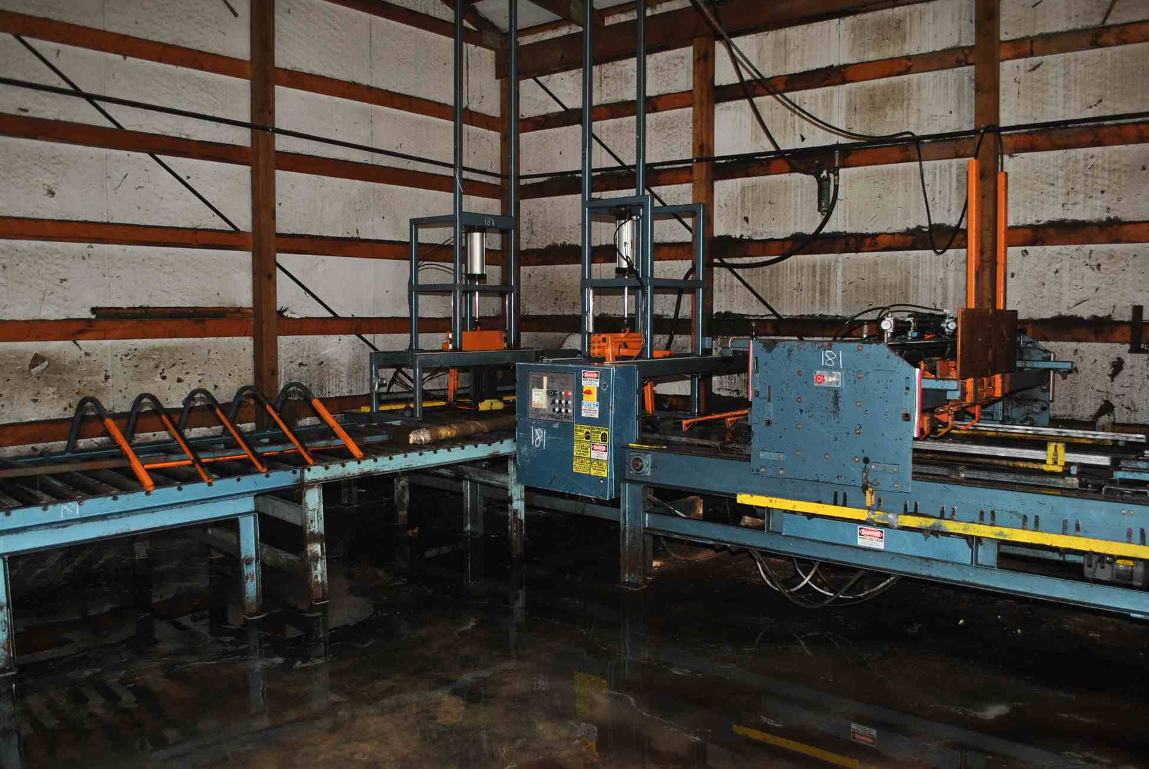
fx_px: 959
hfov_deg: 61.9
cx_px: 574
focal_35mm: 30
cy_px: 384
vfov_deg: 43.7
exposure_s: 1/60
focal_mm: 20
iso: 200
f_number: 4
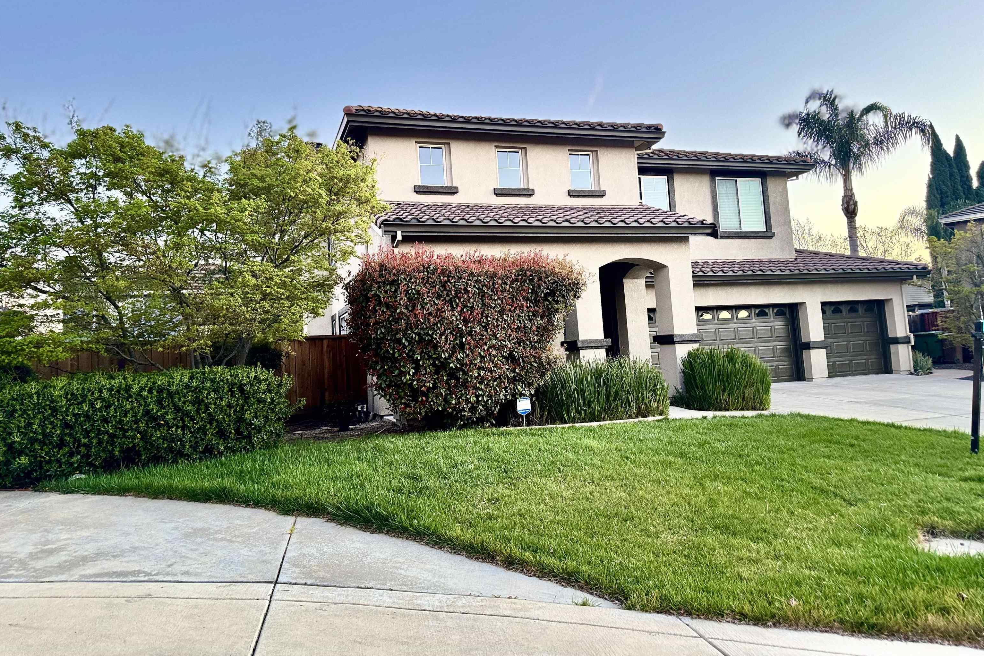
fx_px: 683
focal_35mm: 25
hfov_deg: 71.5
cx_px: 492
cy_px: 287
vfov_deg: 51.2
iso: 320
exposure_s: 1/60
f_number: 1.78
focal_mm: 6.76
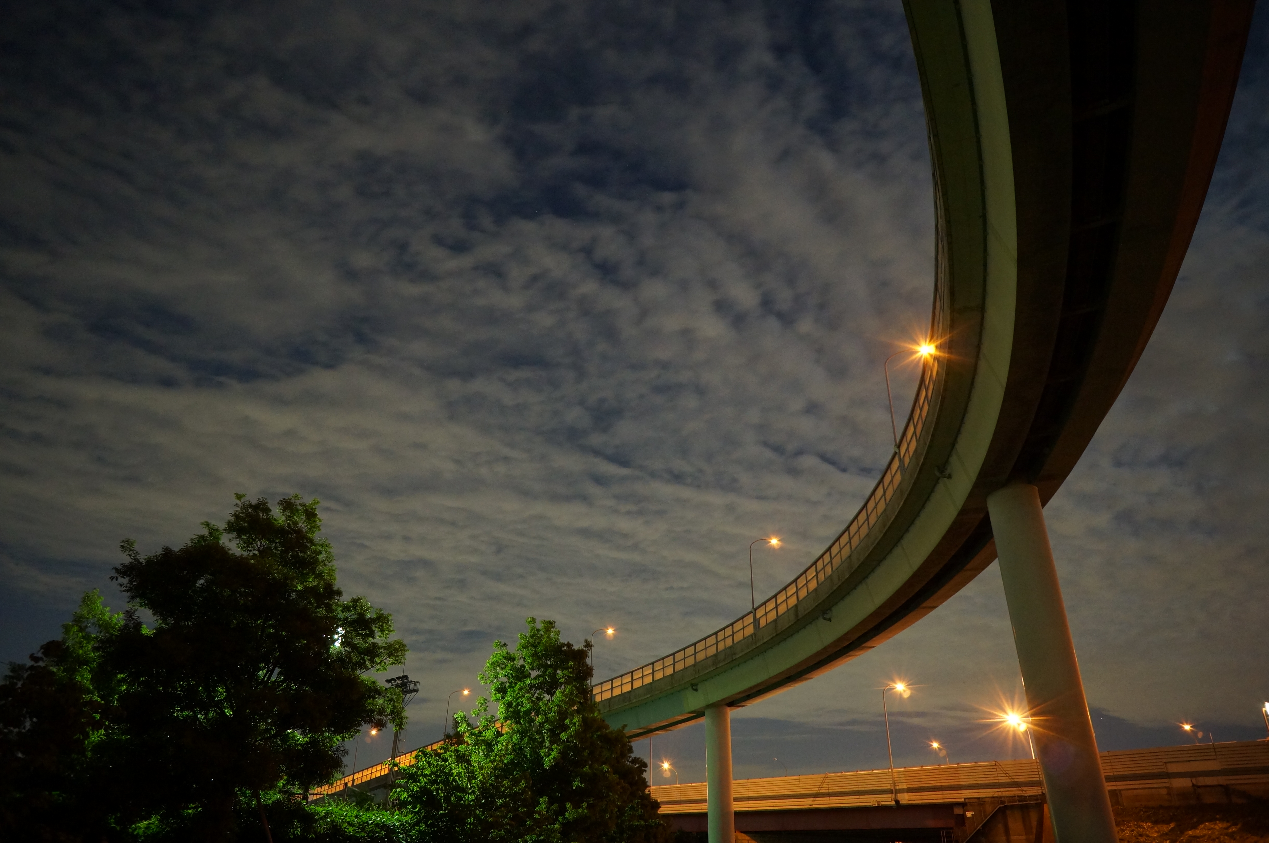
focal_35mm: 24
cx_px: 634
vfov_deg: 53.0
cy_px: 422
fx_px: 845
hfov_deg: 73.8
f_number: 5.6
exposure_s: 2.5
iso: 1600
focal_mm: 16
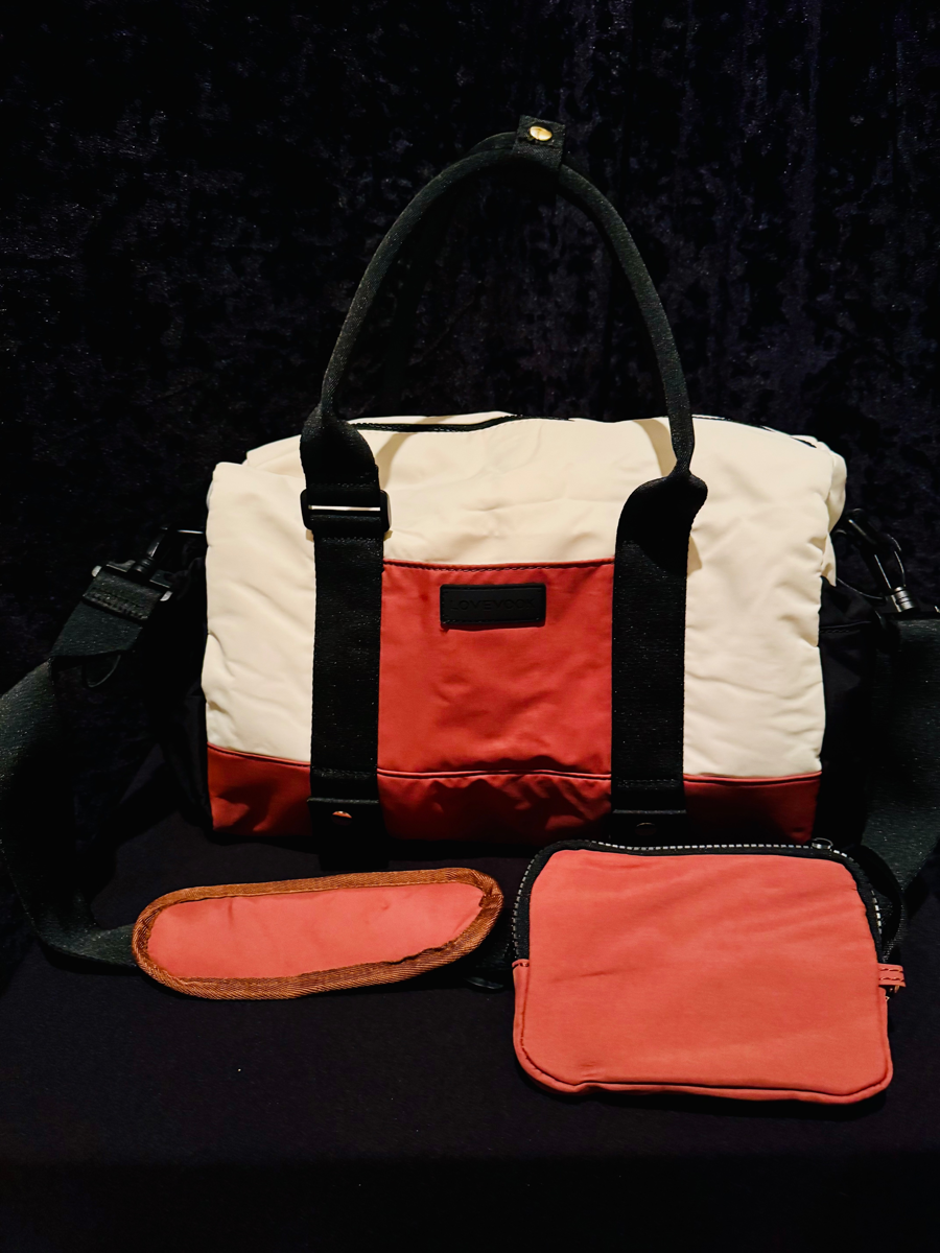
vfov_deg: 71.6
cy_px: 626
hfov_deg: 56.8
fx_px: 869
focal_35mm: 24
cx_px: 470
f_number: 1.78
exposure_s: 1/40
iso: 1000
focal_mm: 6.76
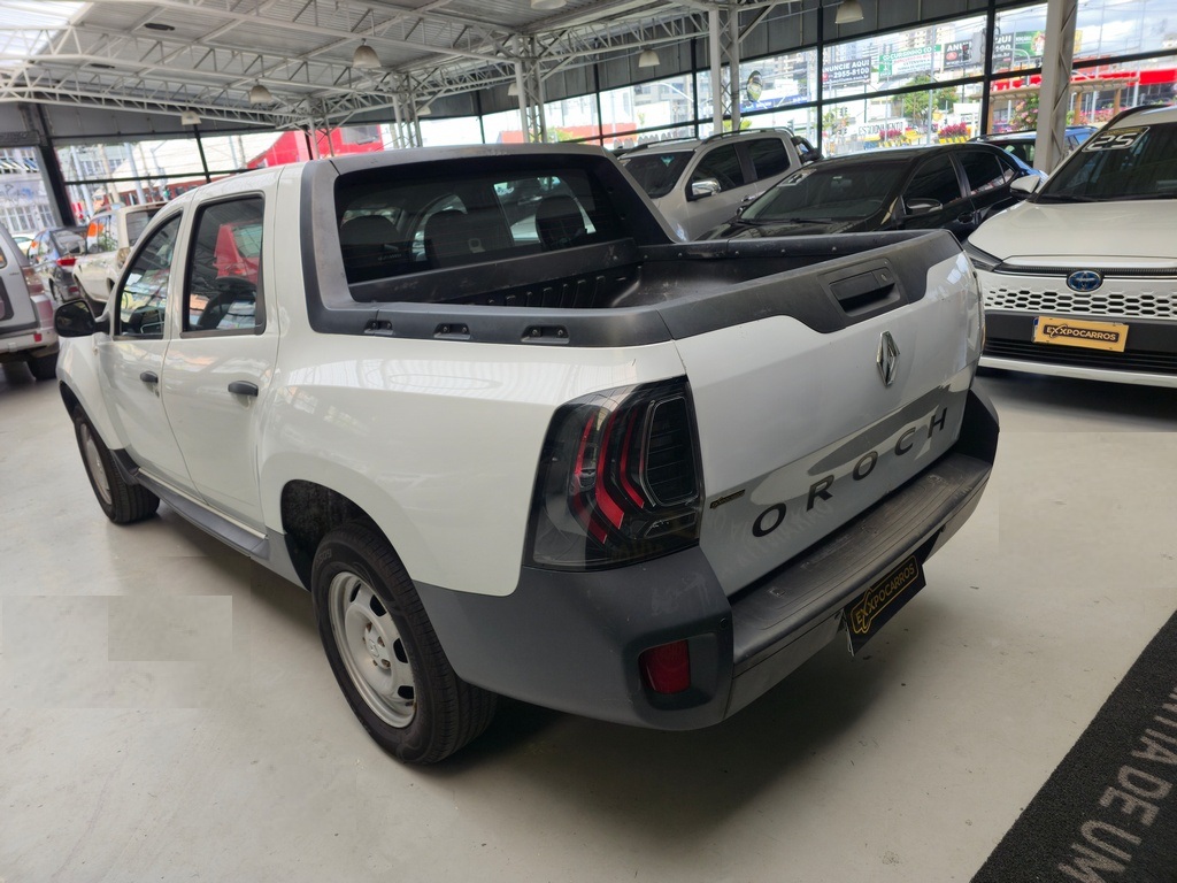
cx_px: 588
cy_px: 442
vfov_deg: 58.9
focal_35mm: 23
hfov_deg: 73.9
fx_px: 782
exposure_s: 1/205
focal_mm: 6.3
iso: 12
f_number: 1.7
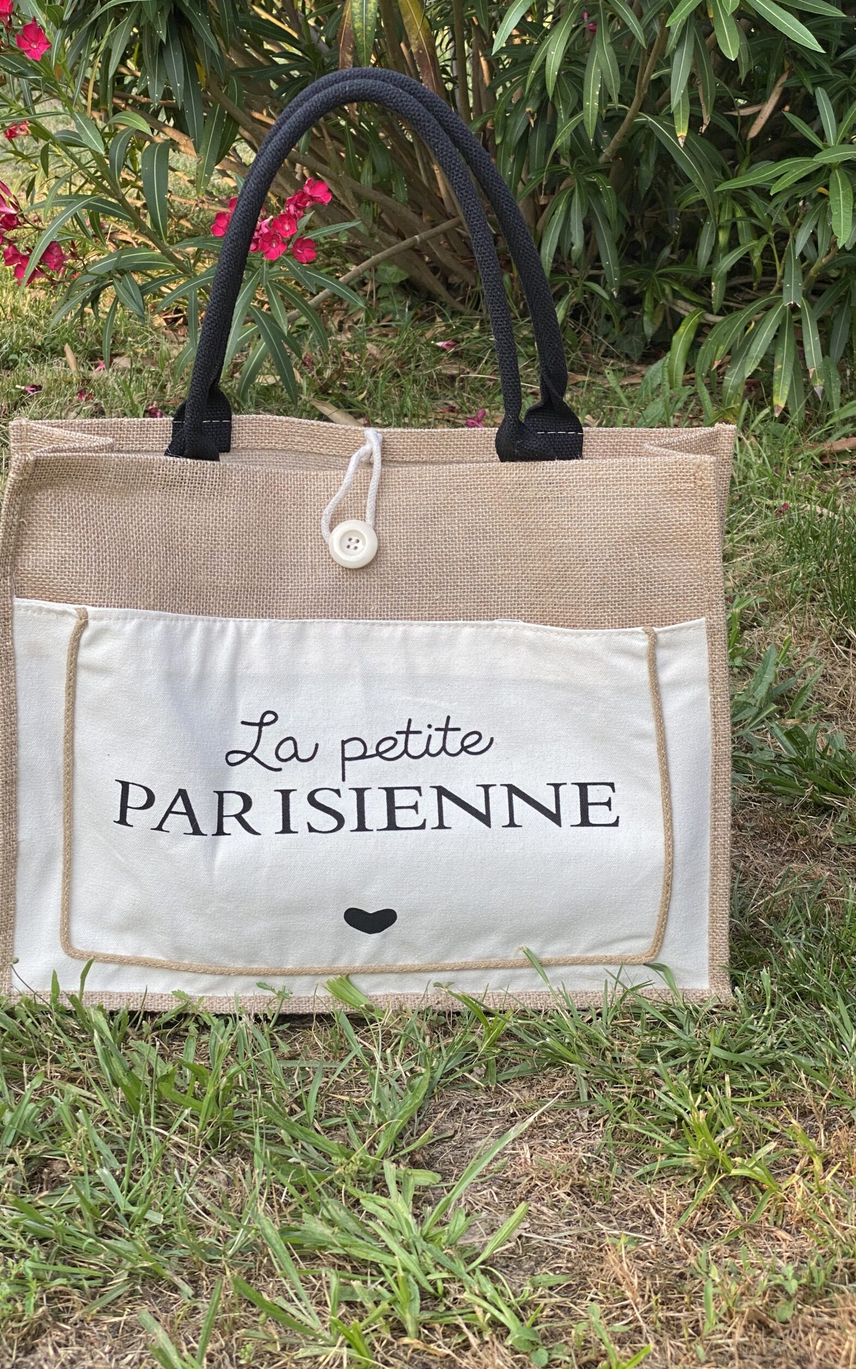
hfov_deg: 23.1
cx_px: 366
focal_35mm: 56
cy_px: 677
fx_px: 2090
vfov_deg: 36.3
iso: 20
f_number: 2
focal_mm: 6
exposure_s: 1/181
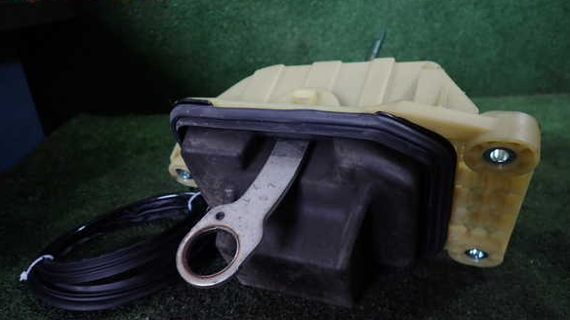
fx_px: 423
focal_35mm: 28
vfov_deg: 41.2
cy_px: 197
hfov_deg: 67.9
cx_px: 282
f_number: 2
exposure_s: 1/60
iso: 125
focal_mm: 4.5
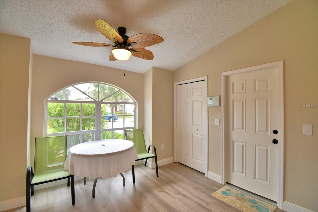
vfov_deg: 77.3
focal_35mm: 15
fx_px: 132
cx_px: 159
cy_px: 106
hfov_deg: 100.4
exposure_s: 1/160
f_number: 4.5
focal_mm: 10
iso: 200
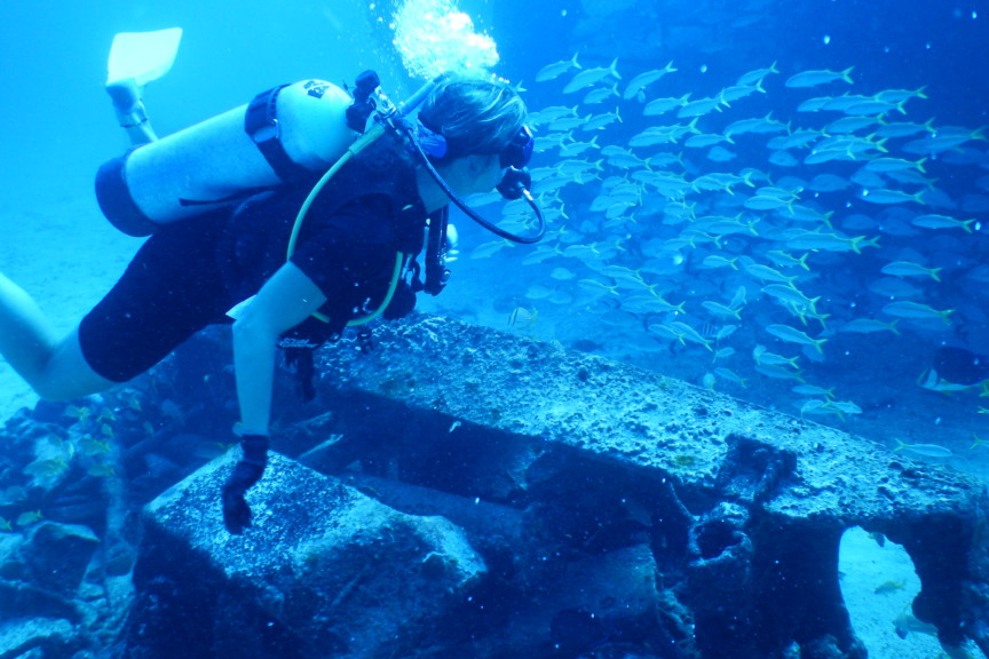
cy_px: 306
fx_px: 714
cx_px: 478
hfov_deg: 69.4
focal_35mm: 26
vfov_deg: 49.5
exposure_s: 1/100
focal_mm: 4.3
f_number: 2.8
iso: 125
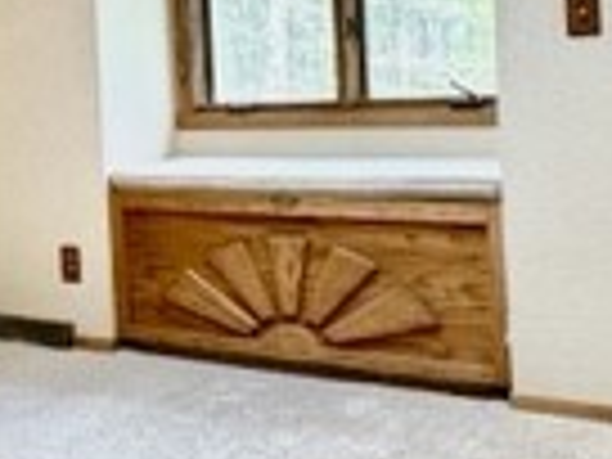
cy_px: 90
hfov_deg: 25.1
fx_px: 1167
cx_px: -202
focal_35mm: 66
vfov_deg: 22.0
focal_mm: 2.22
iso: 125
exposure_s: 1/120
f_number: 2.2
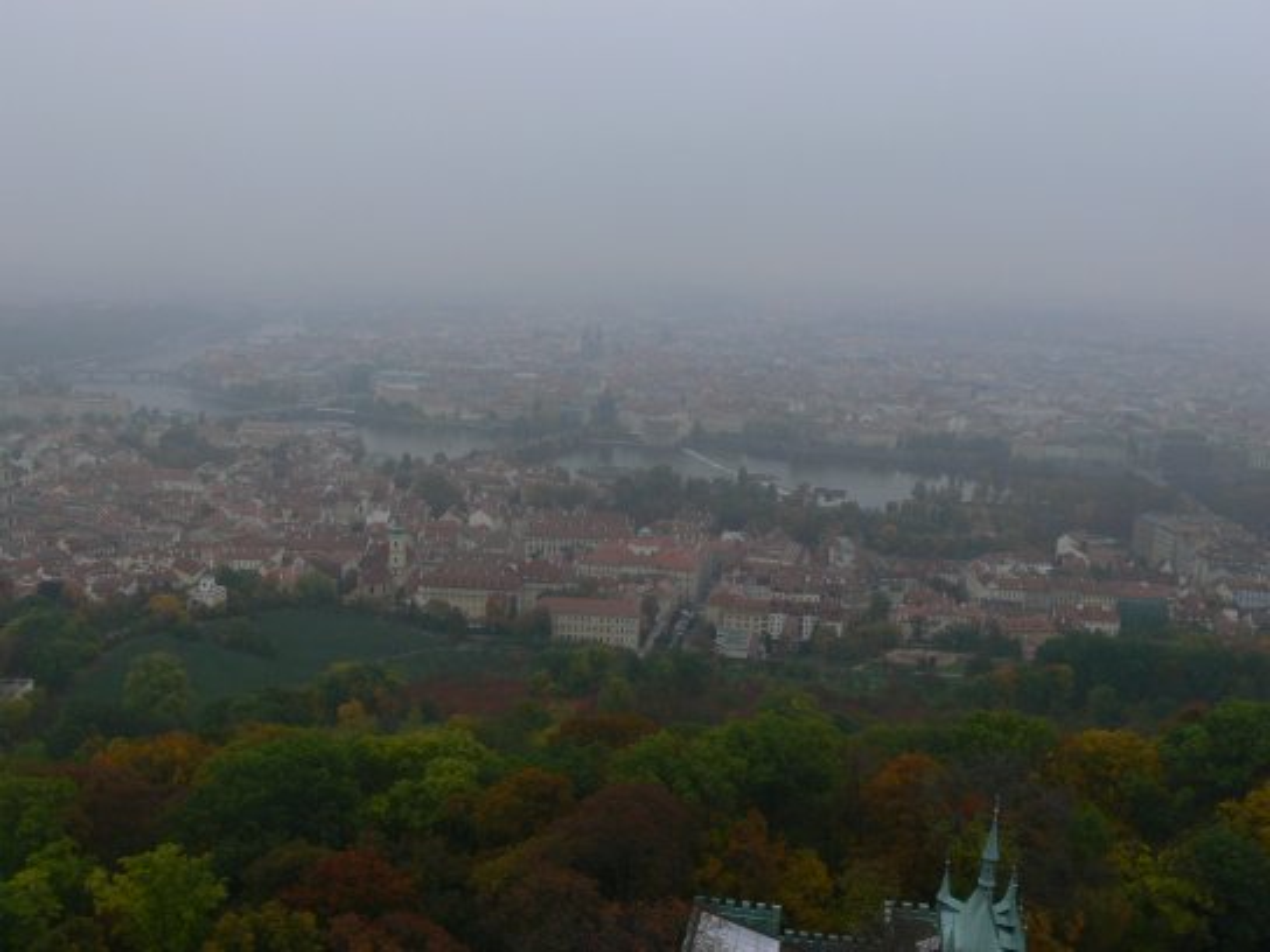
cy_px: 476
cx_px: 635
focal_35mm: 35
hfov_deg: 52.6
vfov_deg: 40.7
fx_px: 1284
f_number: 5.6
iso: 100
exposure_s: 1/200
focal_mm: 7.4
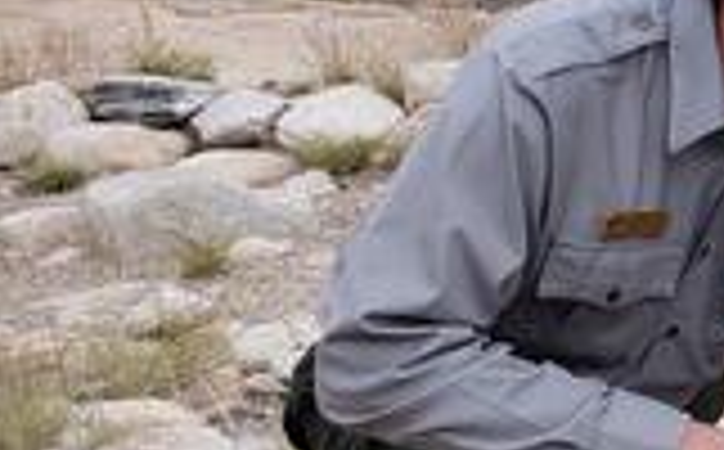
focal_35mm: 103
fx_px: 2029
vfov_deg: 12.6
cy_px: 176
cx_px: 1345
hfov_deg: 16.5
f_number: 2.4
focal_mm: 4.3
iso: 50
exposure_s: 1/552
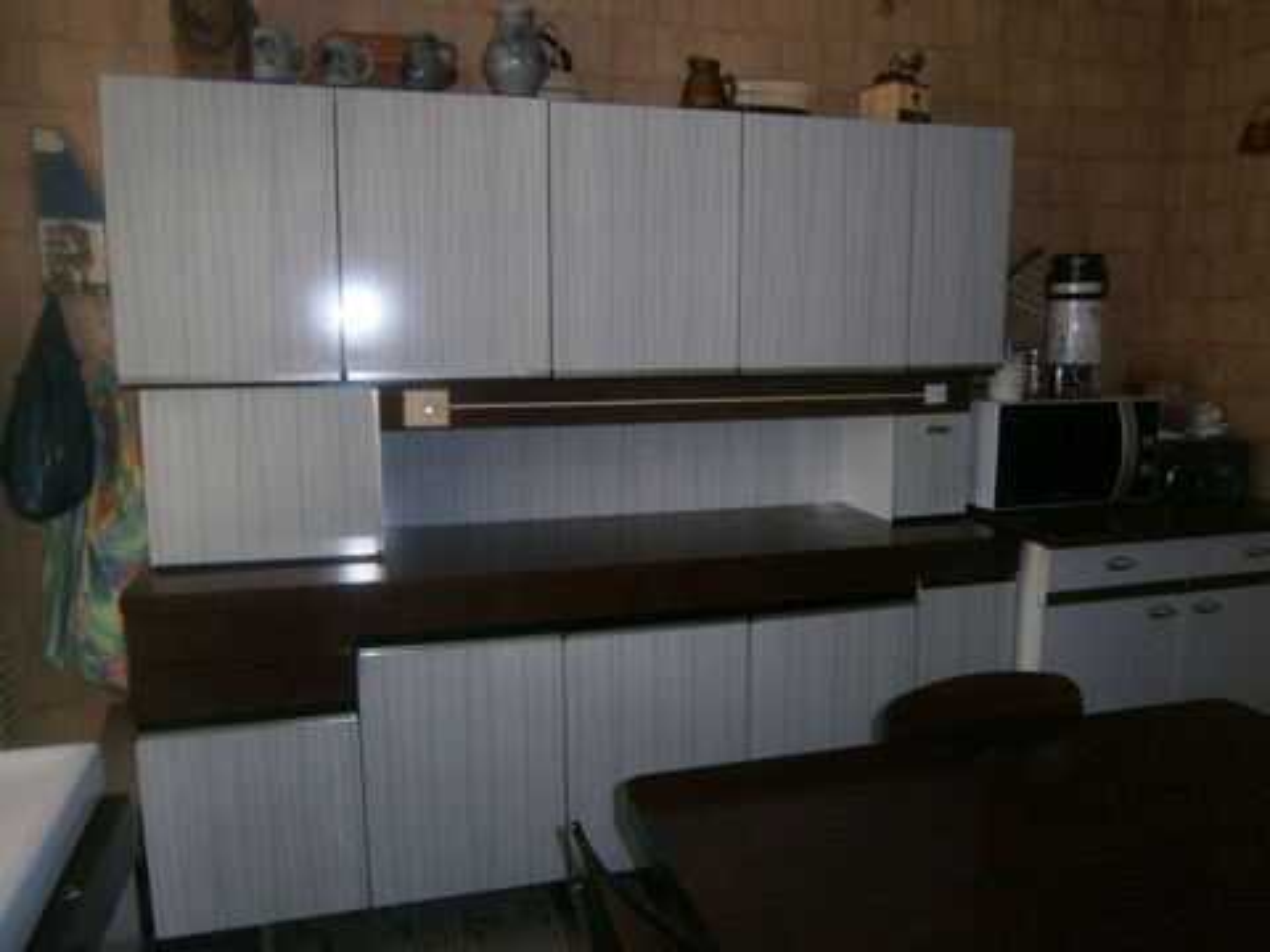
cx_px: 635
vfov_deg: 53.1
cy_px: 476
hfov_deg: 67.3
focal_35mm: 26
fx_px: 954
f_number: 2.8
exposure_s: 1/30
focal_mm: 4.7
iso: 125
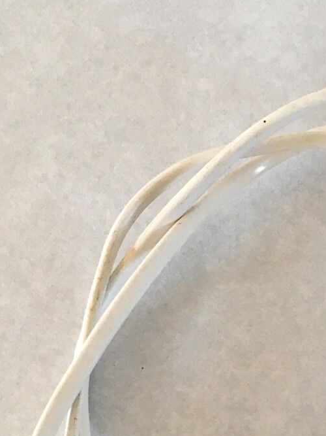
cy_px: 418
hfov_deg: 16.8
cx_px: 280
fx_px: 1093
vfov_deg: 21.8
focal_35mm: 87
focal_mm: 4.15
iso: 40
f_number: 2.2
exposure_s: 1/33
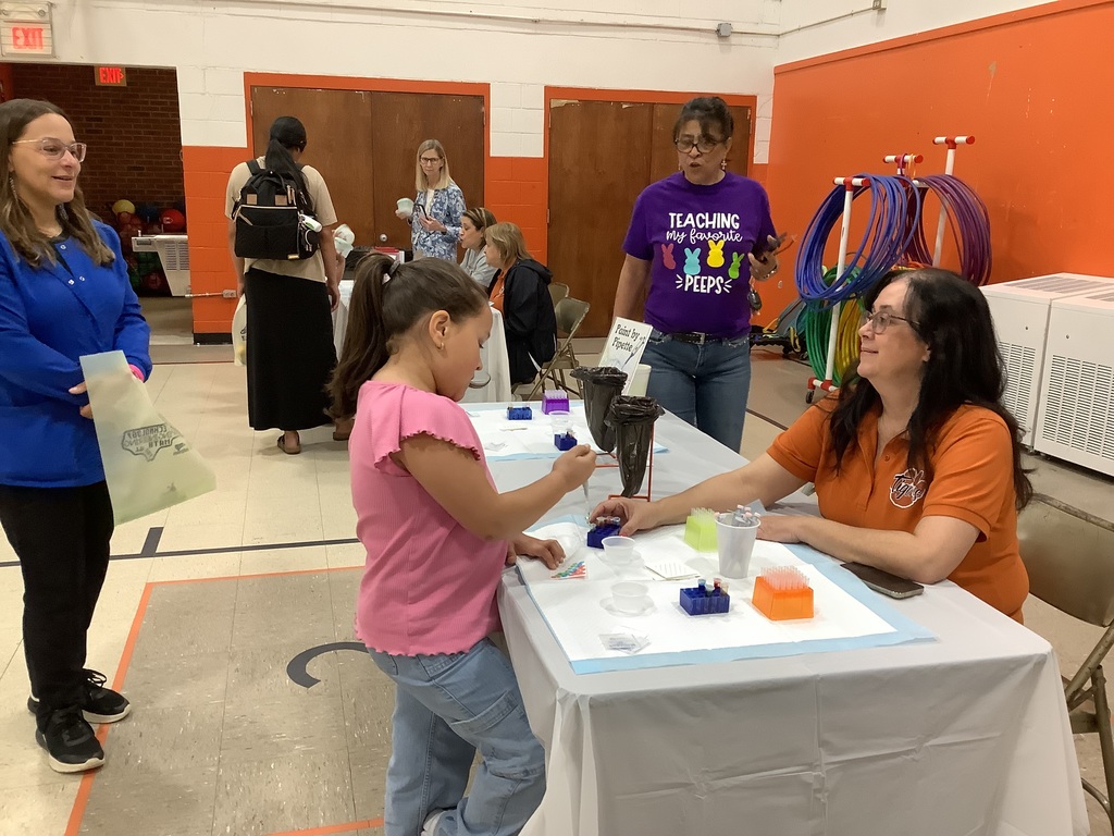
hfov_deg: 58.4
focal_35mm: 31
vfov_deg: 45.4
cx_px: 557
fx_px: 998
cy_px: 418
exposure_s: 1/60
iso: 250
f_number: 2.4
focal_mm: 3.3
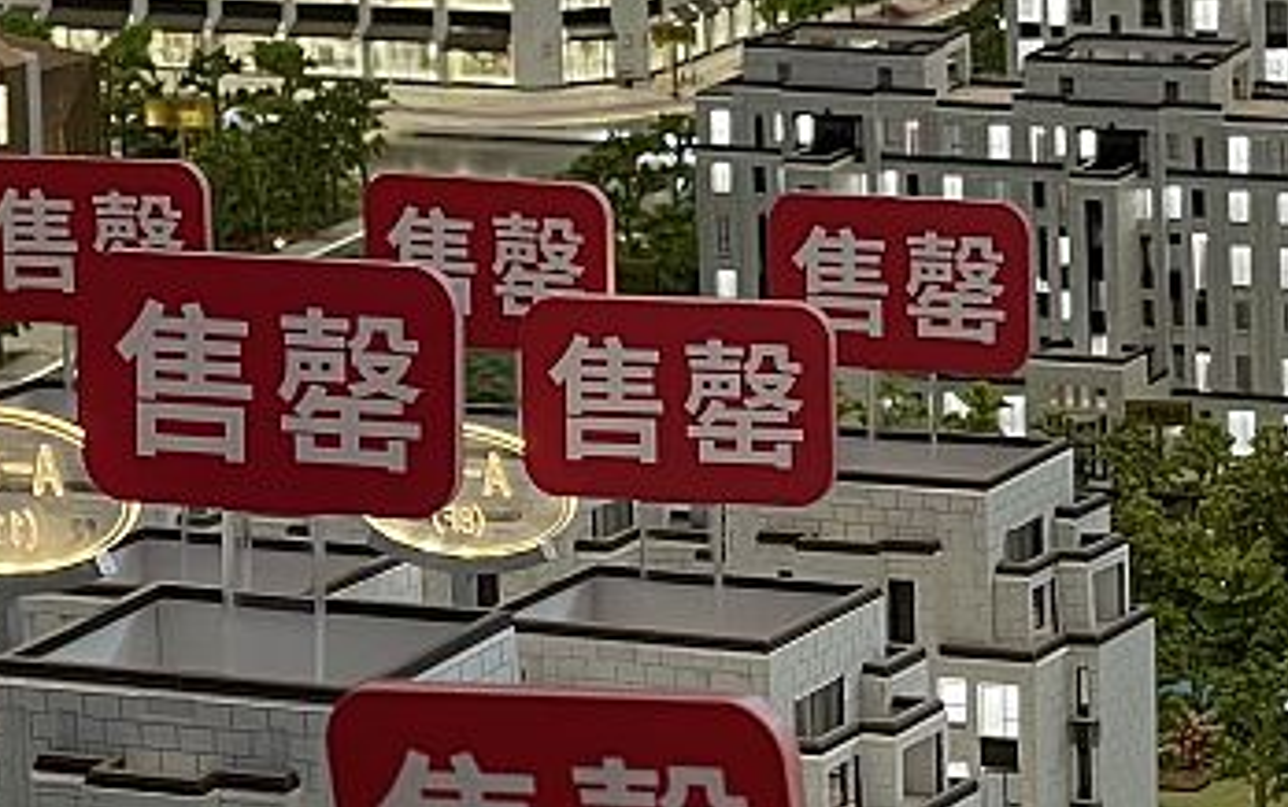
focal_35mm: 190
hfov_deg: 10.9
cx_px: 1336
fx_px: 6674
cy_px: 230
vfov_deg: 6.9
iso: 50
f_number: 2
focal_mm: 6
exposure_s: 1/122
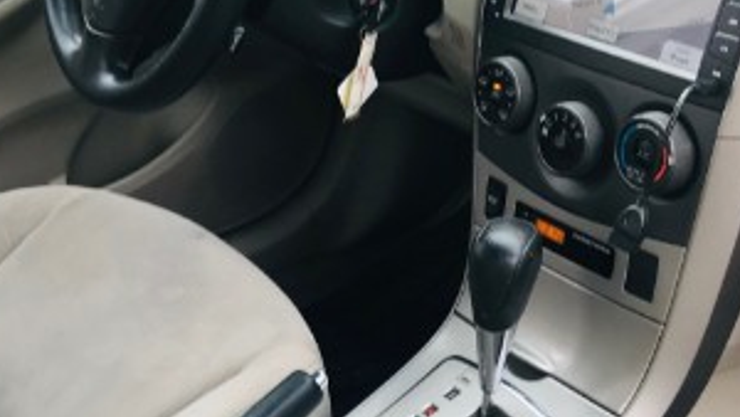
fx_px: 1276
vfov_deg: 18.6
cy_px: 225
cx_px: 321
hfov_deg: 32.3
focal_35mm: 65
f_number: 1.8
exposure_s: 1/45
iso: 25
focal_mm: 3.99
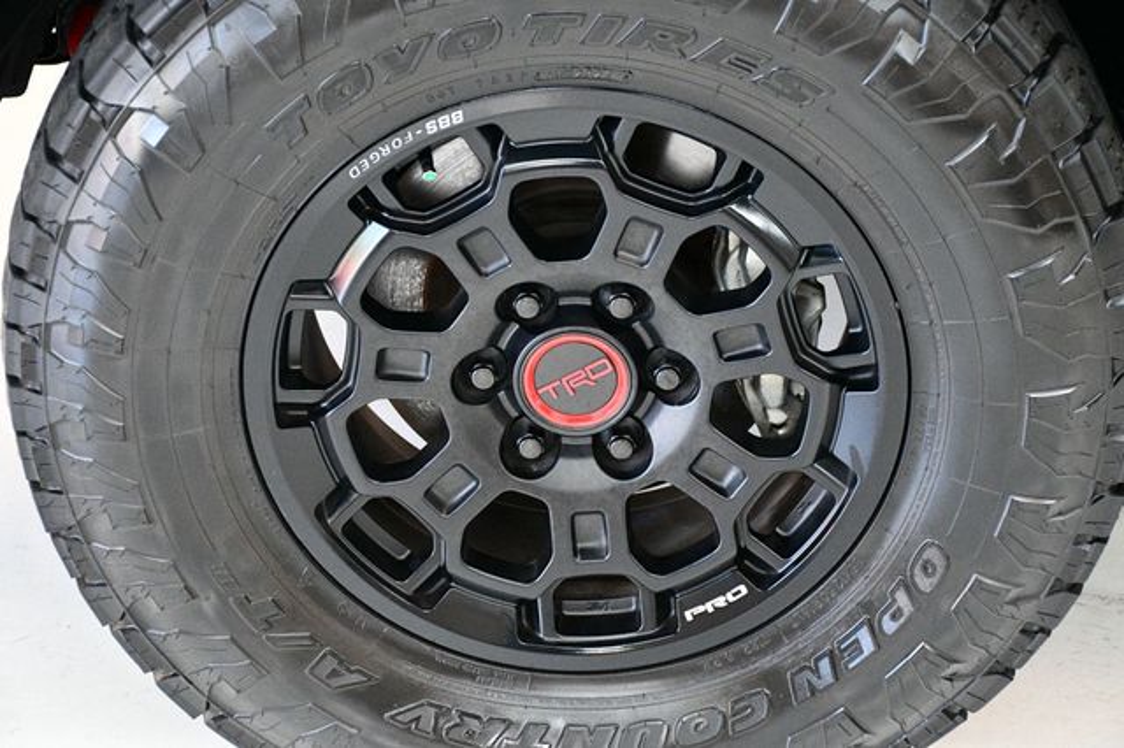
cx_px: 562
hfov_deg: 24.2
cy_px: 374
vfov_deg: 16.2
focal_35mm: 84
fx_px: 2621
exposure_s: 1/60
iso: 5000
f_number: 4.8
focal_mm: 56
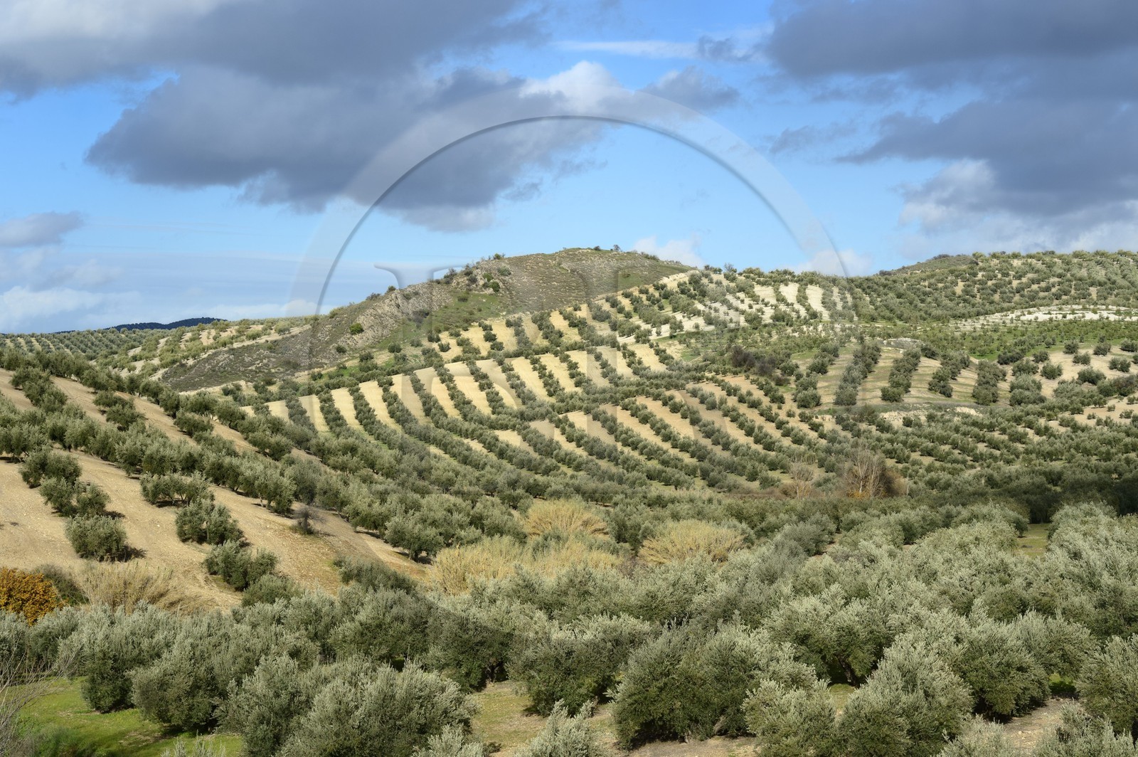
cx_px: 569
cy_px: 378
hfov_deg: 23.9
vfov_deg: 16.0
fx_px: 2685
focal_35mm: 85
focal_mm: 85
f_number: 10
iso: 400
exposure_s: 1/800
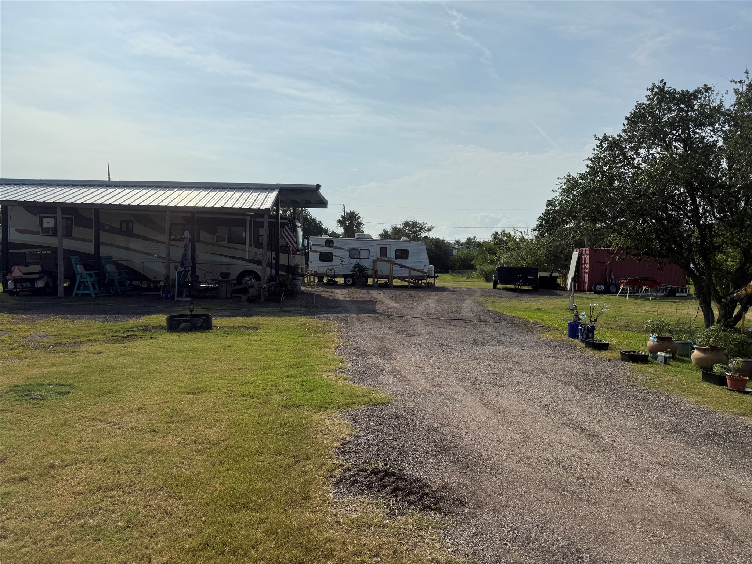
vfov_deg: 56.8
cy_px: 282
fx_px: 521
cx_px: 376
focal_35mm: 24
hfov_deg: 71.6
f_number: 1.78
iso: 50
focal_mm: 6.76
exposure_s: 1/14286
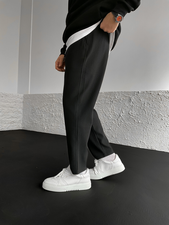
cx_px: 84
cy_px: 112
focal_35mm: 29
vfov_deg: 61.7
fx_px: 189
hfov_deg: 48.2
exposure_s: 1/120
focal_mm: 3
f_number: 1.8
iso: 64
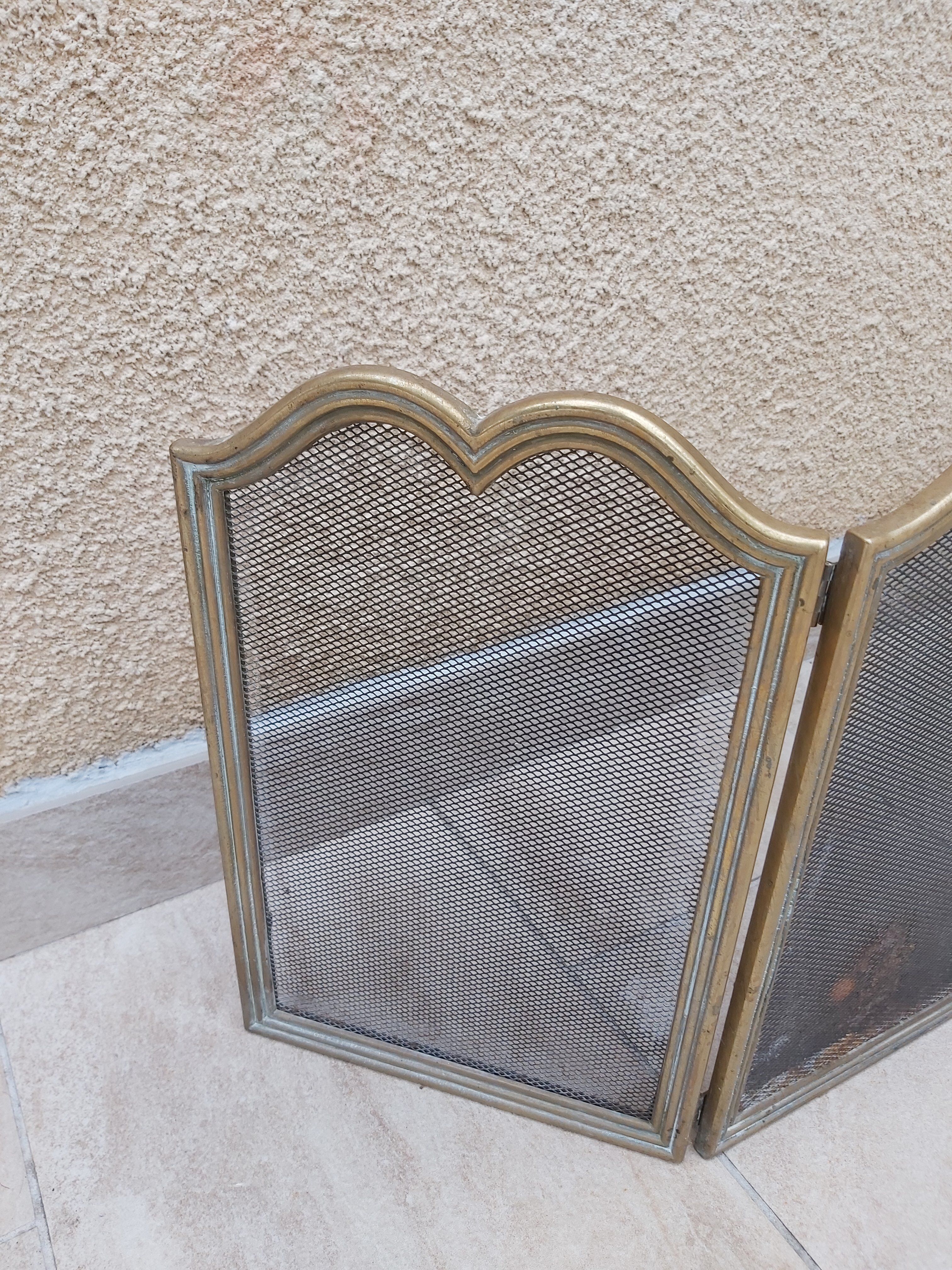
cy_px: 635
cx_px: 476
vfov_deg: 67.3
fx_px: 953
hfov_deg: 53.1
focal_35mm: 26
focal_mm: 3.92
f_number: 1.7
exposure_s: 1/102
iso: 64
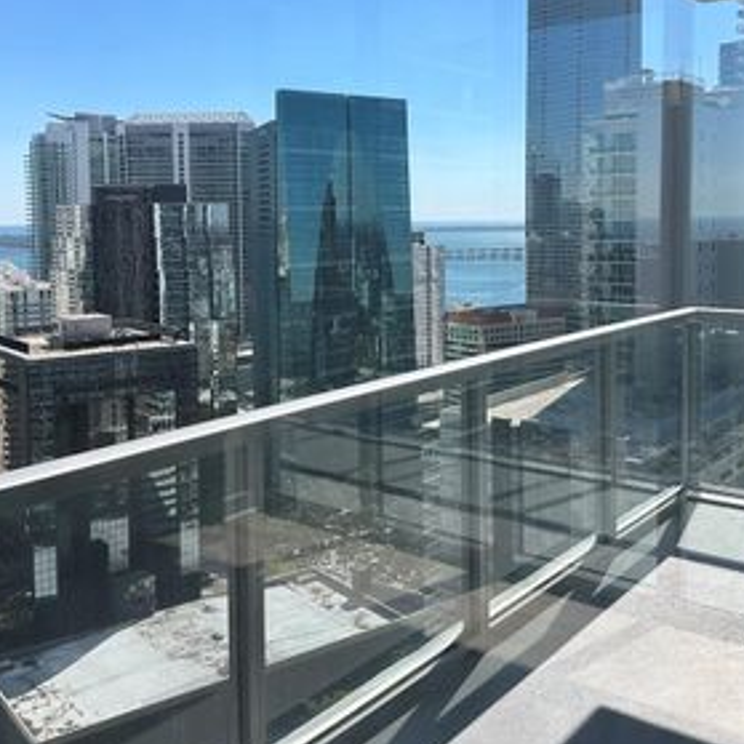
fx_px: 924
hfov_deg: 43.8
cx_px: 339
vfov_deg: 43.5
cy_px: 279
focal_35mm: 38
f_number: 1.78
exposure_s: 1/4016
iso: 80
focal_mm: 6.86
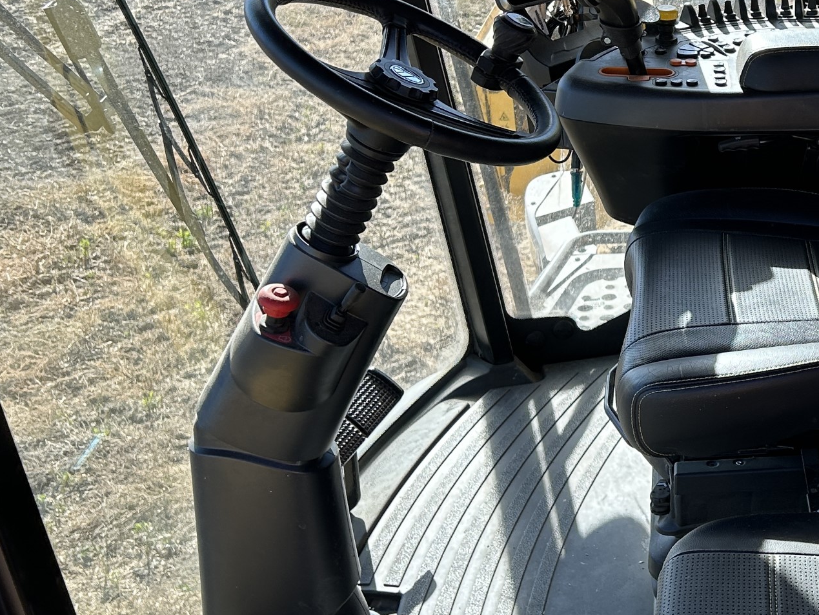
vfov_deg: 24.8
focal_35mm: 59
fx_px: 1396
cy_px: 286
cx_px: 855
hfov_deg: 30.0
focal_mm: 5.7
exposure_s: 1/709
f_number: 1.5
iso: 50
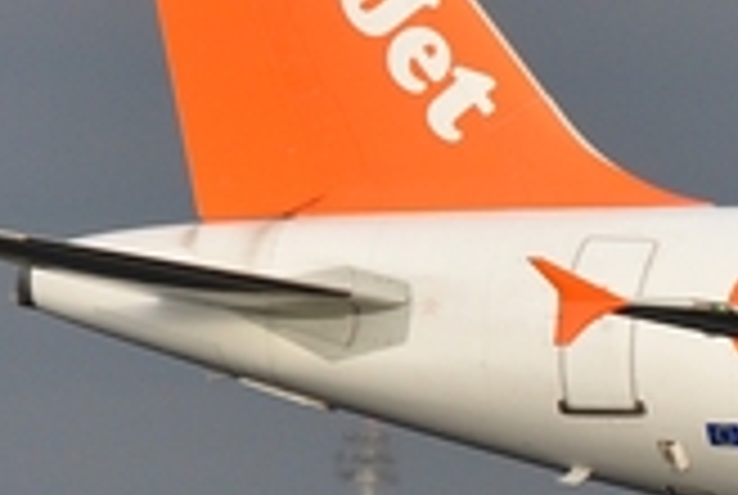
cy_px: 382
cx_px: 1451
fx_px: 20293
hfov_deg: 2.1
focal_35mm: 988
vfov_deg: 1.4
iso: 400
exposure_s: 1/640
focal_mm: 155
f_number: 7.1
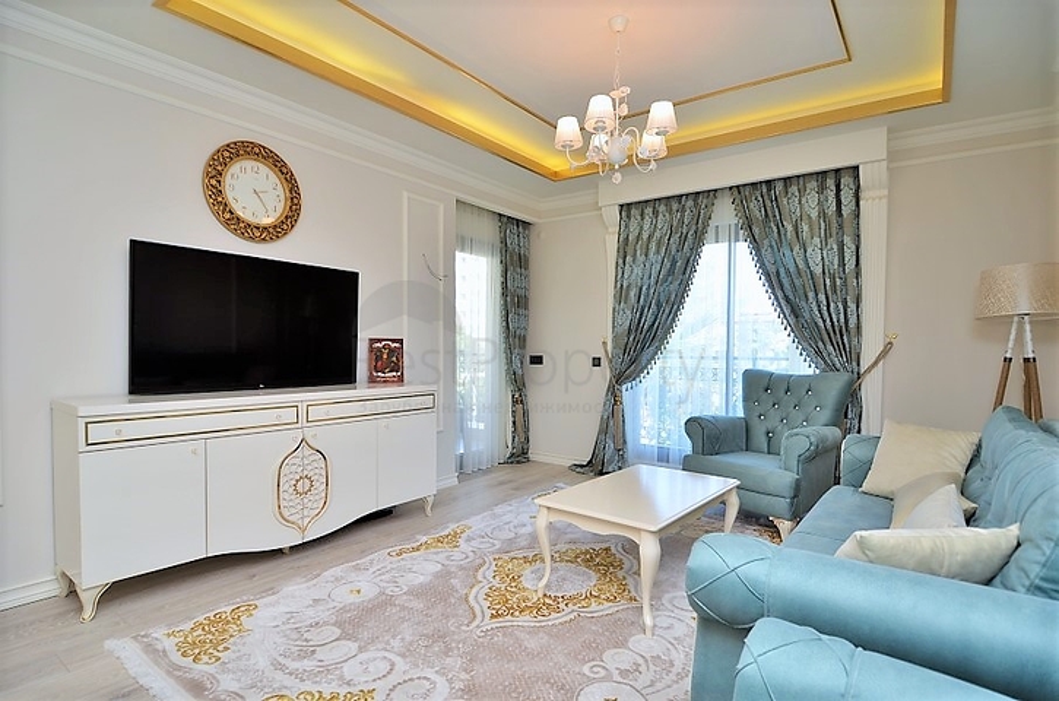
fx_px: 528
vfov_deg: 67.1
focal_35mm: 18
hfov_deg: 90.1
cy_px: 350
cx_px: 530
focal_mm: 12
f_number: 4
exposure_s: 1/60
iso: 100
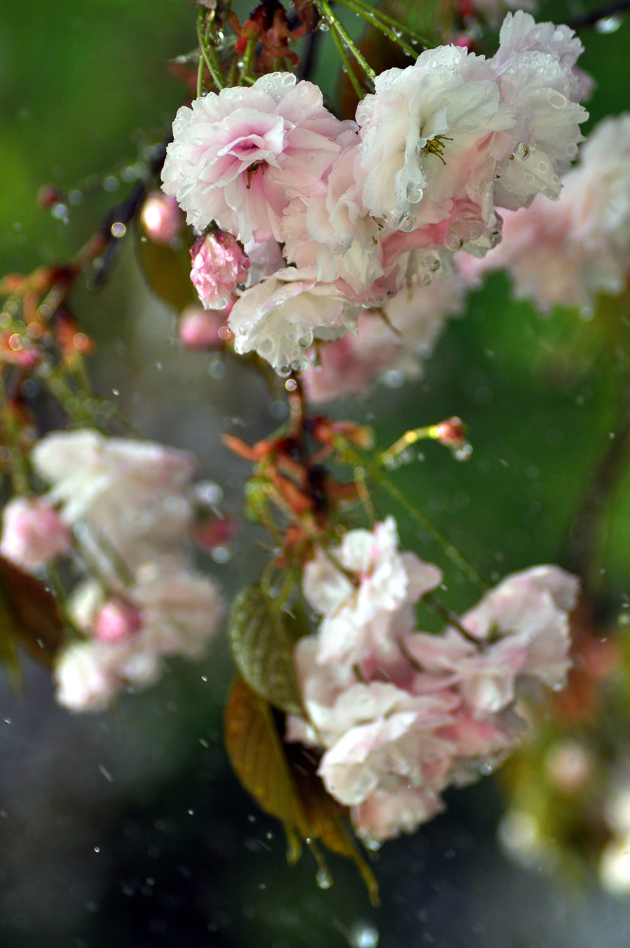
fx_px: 5330
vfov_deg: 10.2
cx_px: 315
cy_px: 474
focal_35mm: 202
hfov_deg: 6.8
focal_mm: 135
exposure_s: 1/400
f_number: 4.2
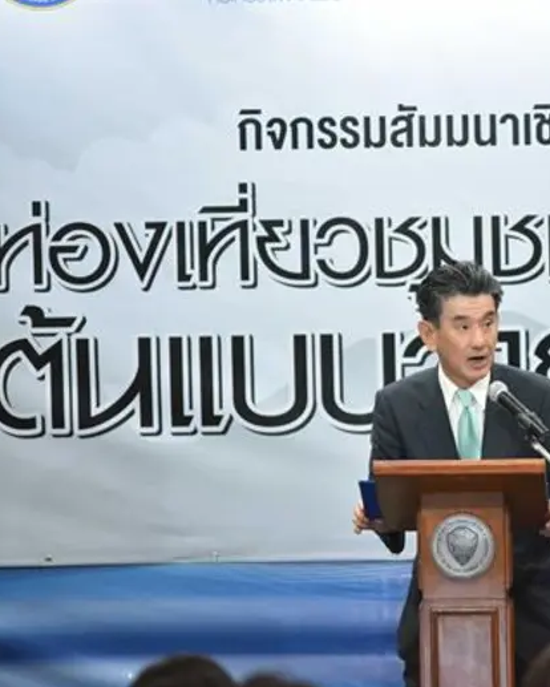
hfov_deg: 5.5
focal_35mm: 283
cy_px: 344
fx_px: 5755
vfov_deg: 6.8
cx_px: 484
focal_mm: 200
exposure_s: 1/125
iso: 3200
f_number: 3.2
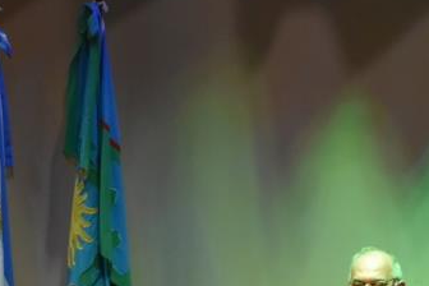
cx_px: 372
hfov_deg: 6.4
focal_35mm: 320
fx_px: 3813
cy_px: 316
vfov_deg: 4.3
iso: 3200
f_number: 5
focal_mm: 70
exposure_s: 1/60
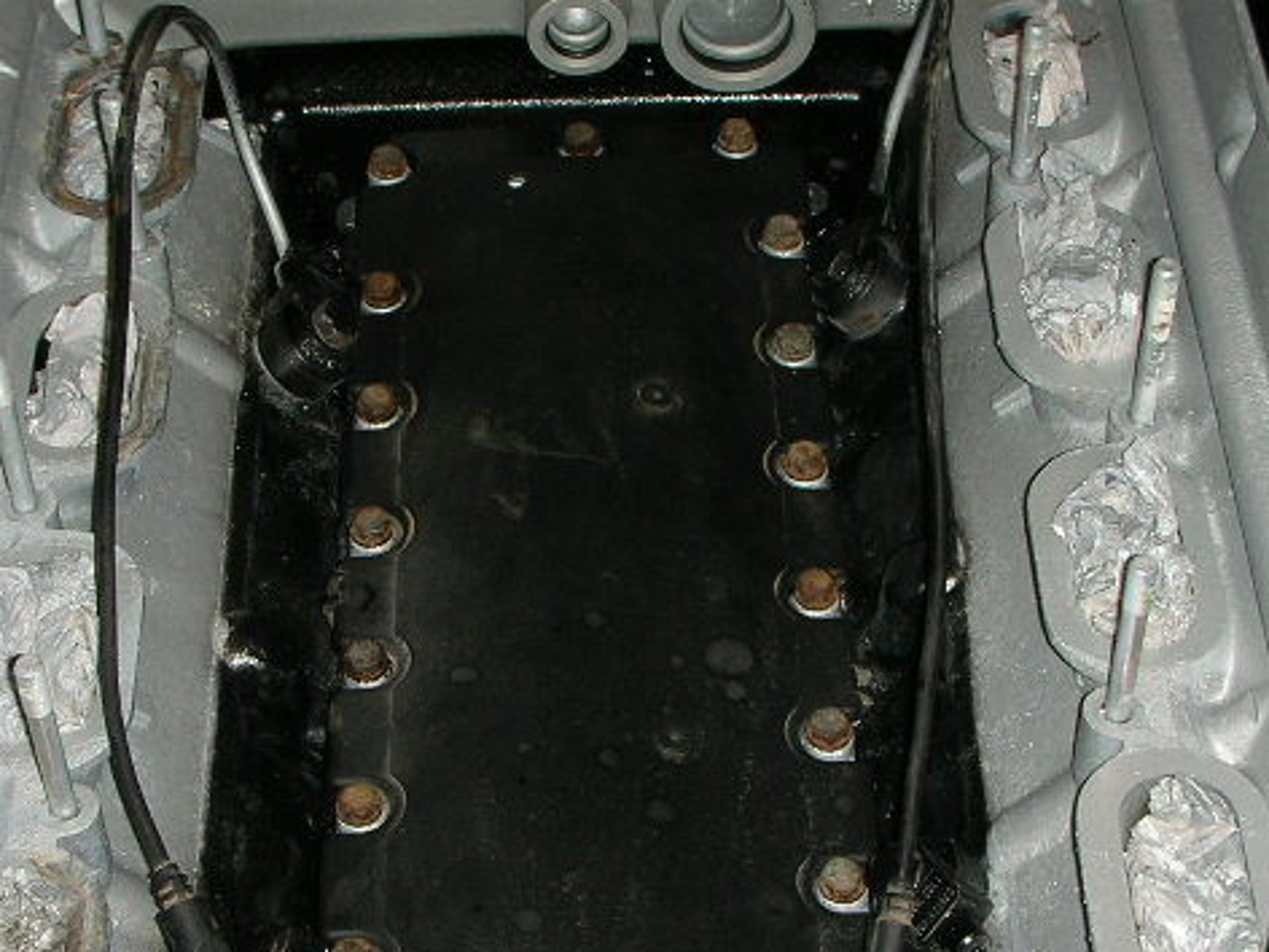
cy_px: 602
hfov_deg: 25.6
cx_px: 516
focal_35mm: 76
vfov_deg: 19.3
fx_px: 2786
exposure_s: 1/60.1
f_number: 3
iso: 50
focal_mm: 5.8
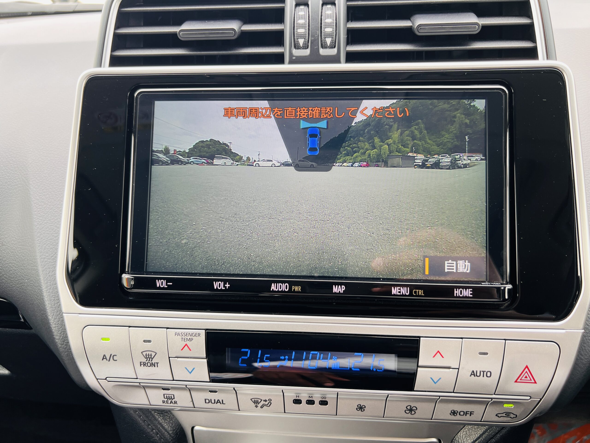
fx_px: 443
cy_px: 222
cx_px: 295
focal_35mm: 26
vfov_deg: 53.1
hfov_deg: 67.3
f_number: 1.5
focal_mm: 5.7
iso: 50
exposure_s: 1/121
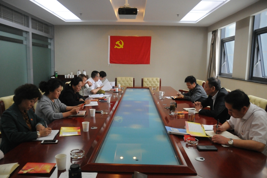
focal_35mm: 27
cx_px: 134
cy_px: 89
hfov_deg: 67.5
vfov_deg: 47.8
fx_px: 200
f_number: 3.5
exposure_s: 1/320
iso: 2000
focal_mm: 18
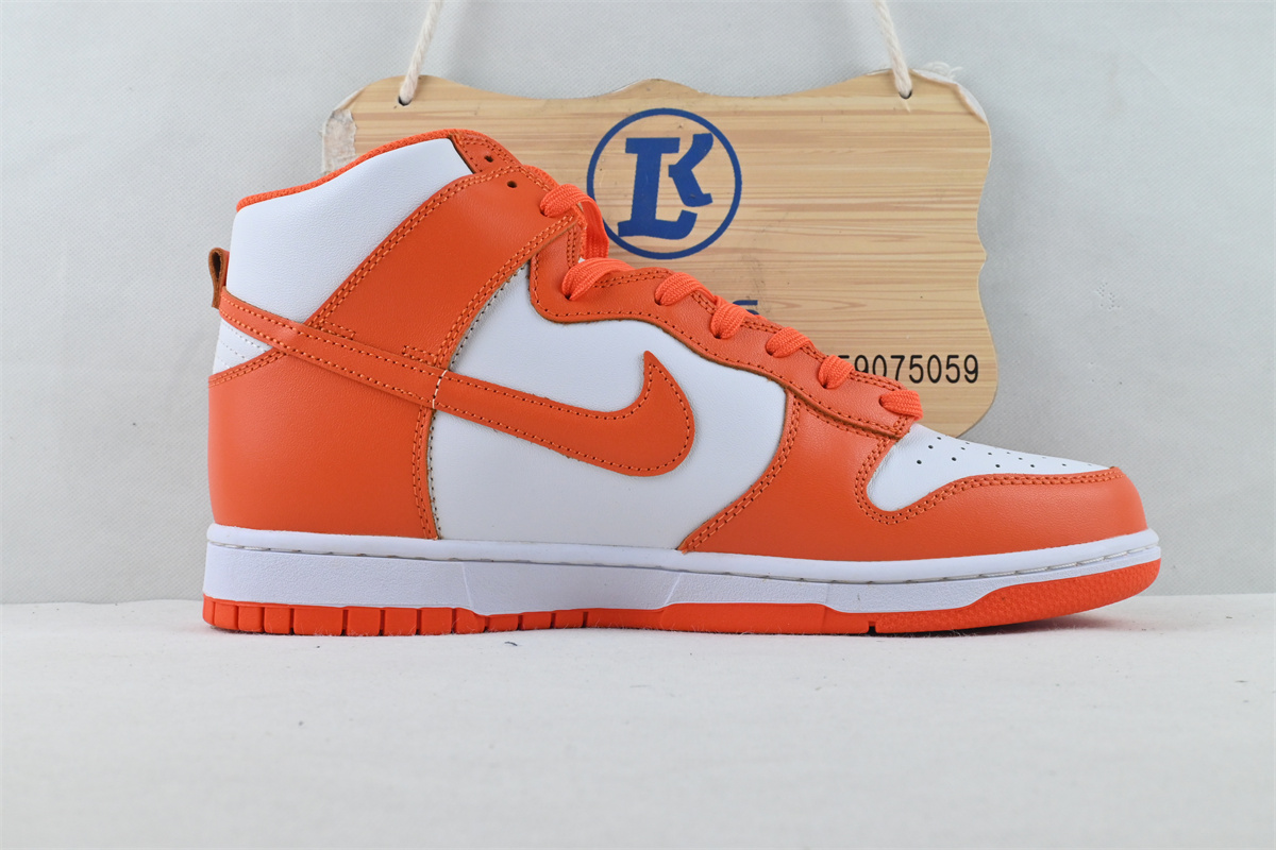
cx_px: 638
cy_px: 425
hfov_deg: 48.7
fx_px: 1409
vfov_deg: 33.6
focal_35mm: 40
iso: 1000
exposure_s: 1/160
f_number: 10
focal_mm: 26.5
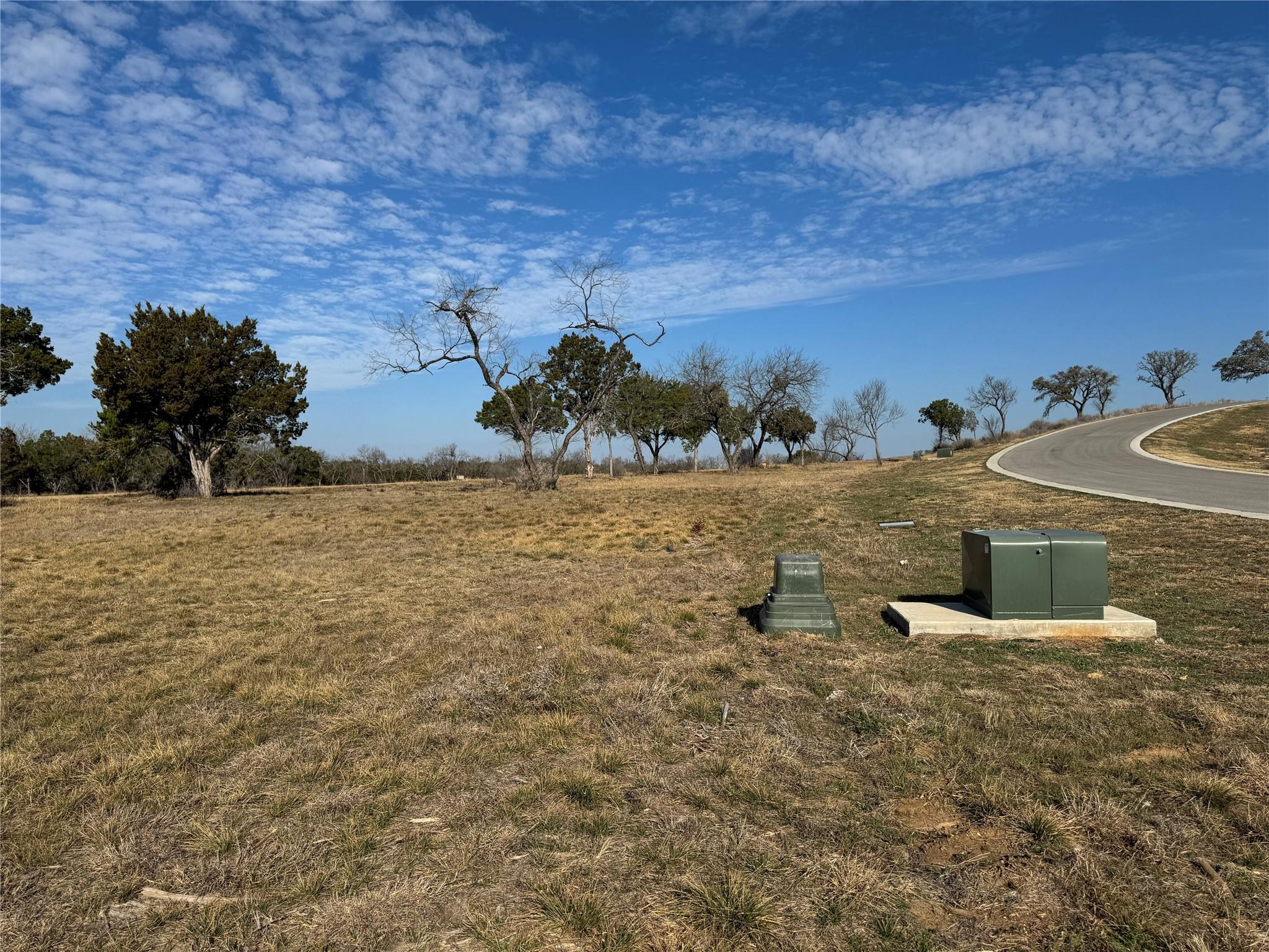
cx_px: 634
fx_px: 880
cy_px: 476
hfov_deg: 71.6
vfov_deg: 56.8
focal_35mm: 24
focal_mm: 6.76
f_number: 1.78
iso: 80
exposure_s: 1/7092
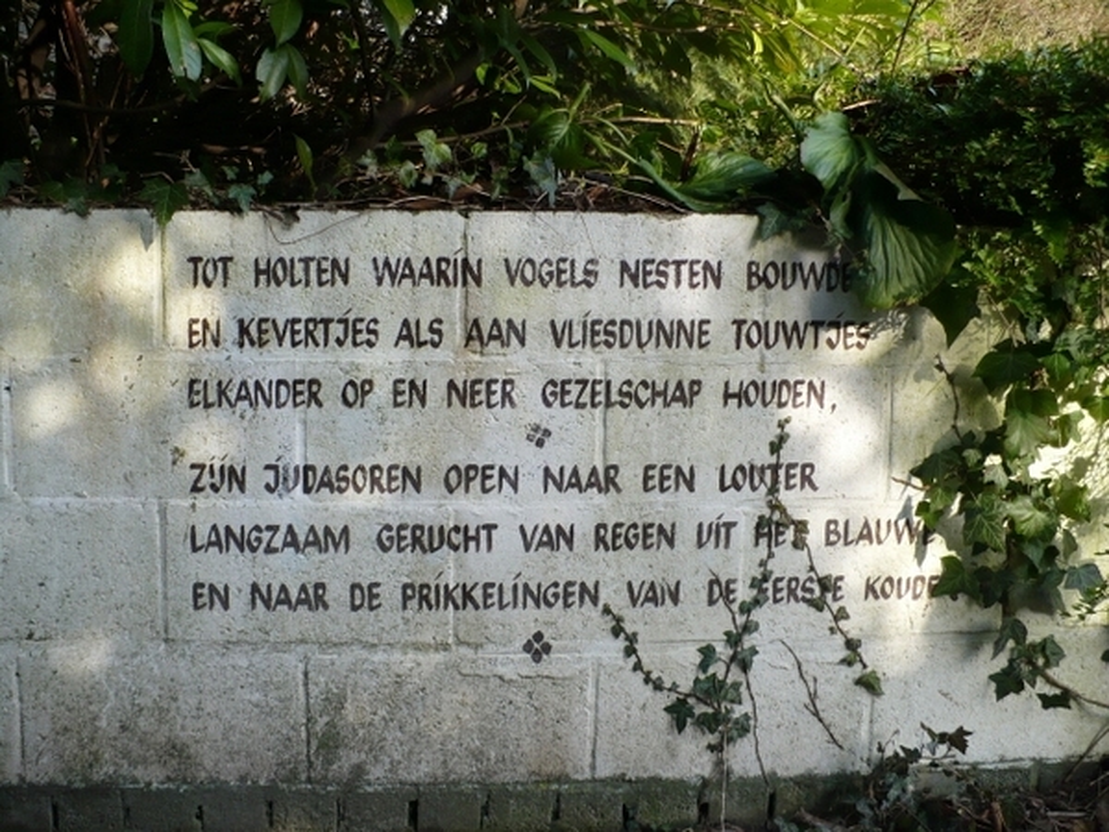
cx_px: 554
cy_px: 416
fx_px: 1185
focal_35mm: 37
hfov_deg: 50.1
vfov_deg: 38.7
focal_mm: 6.1
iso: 100
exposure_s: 1/200
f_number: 2.8
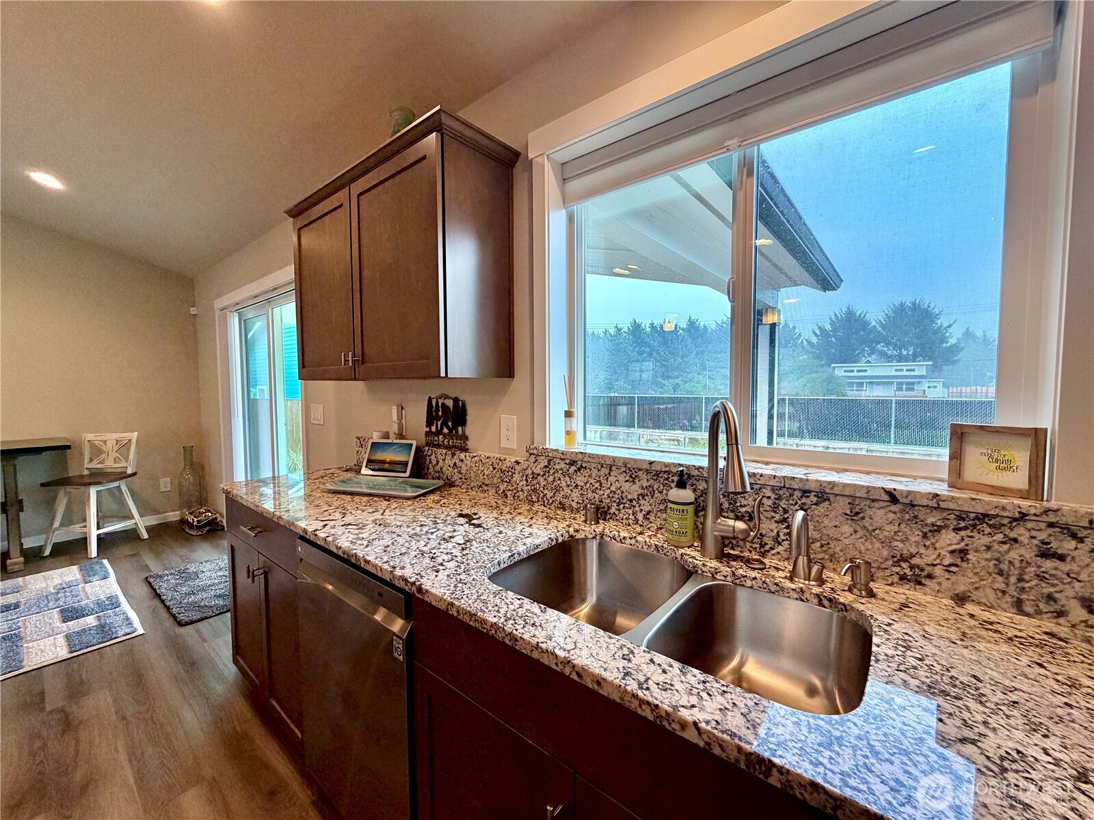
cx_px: 547
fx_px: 442
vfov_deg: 85.7
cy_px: 410
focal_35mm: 14
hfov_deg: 102.1
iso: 160
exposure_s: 1/120
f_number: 2.2
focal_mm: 2.22
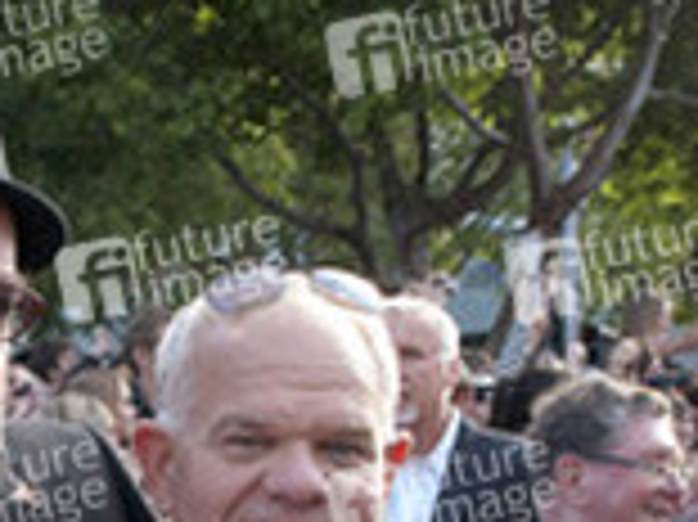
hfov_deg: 16.6
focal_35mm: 117
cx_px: 45
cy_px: 608
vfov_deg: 12.4
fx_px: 2357
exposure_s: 1/180
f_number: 6.7
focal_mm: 28
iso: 400
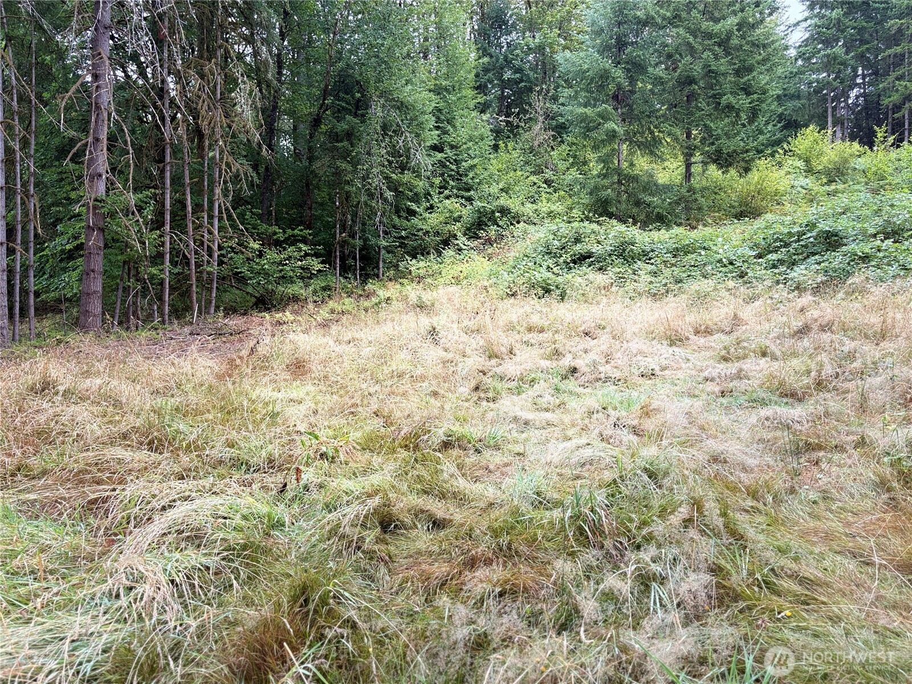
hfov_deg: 67.3
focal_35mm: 26
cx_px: 456
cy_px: 342
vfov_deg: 53.1
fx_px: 685
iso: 40
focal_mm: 5.96
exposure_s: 1/173
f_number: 1.6
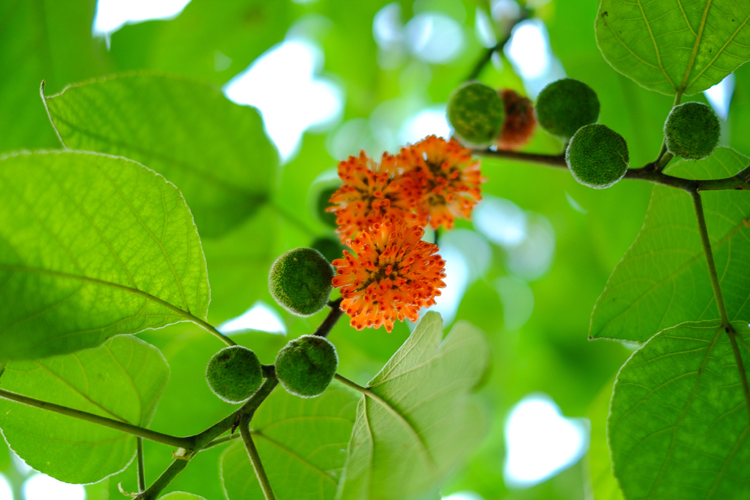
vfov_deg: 25.5
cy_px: 250
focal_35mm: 53
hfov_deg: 37.5
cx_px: 375
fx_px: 1104
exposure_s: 1/60
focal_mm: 35
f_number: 1.4
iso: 200
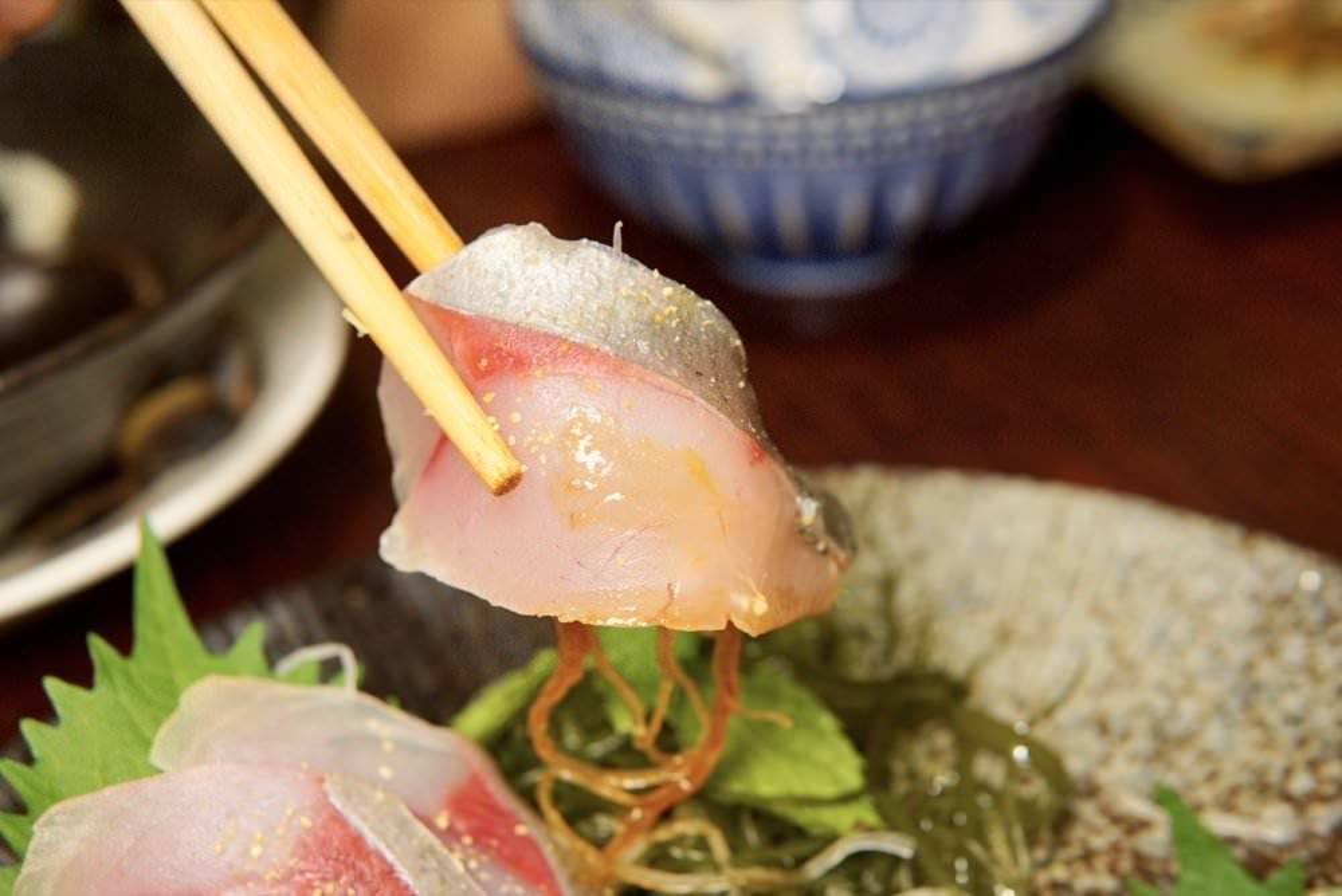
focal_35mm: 45
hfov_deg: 43.6
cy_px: 448
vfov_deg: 29.9
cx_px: 671
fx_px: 1678
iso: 800
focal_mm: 30
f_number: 4
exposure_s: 1/60
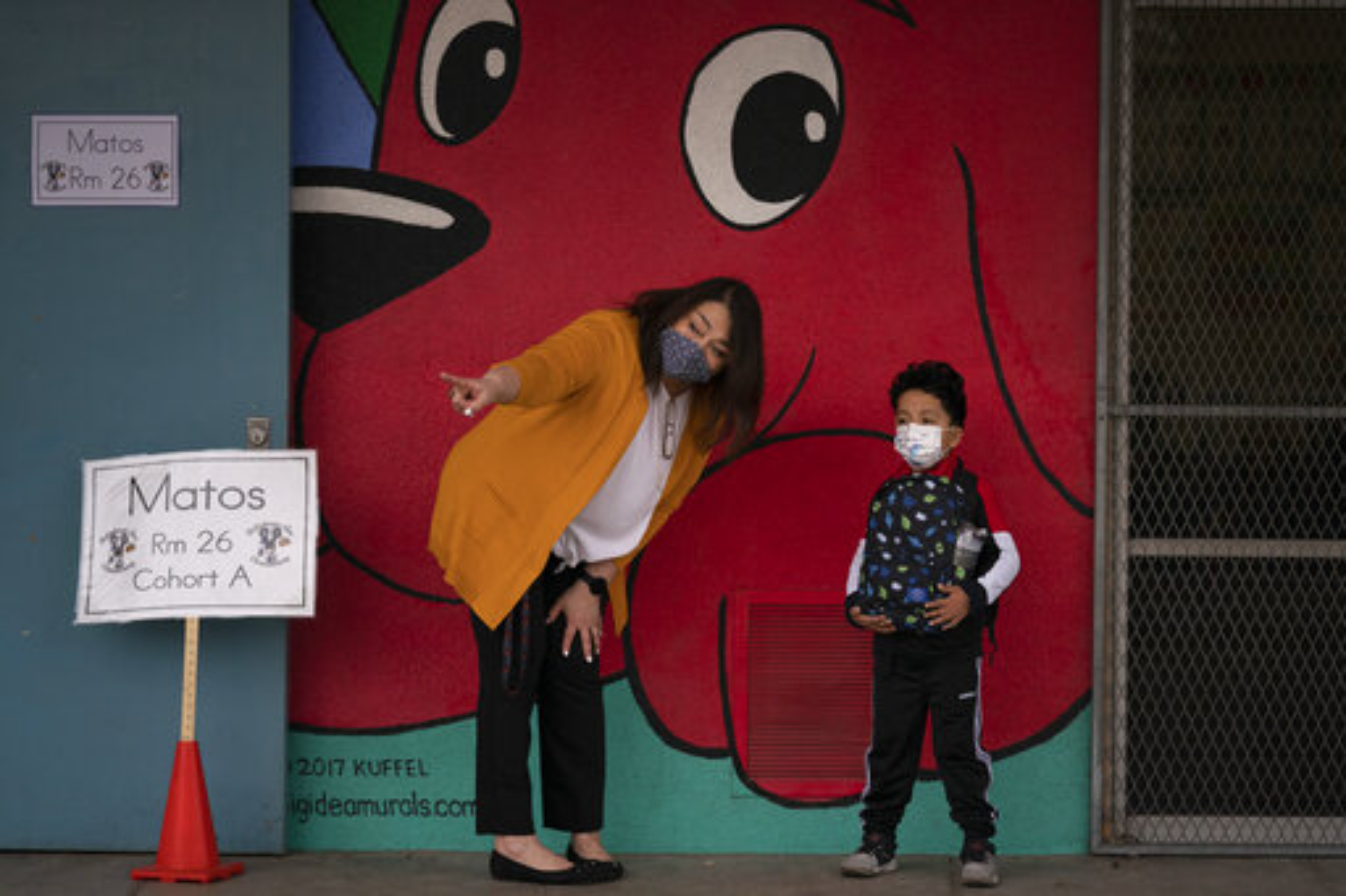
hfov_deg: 18.4
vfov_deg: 12.3
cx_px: 673
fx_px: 4149
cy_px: 448
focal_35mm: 111
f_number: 2.8
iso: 800
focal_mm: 111
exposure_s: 1/1000
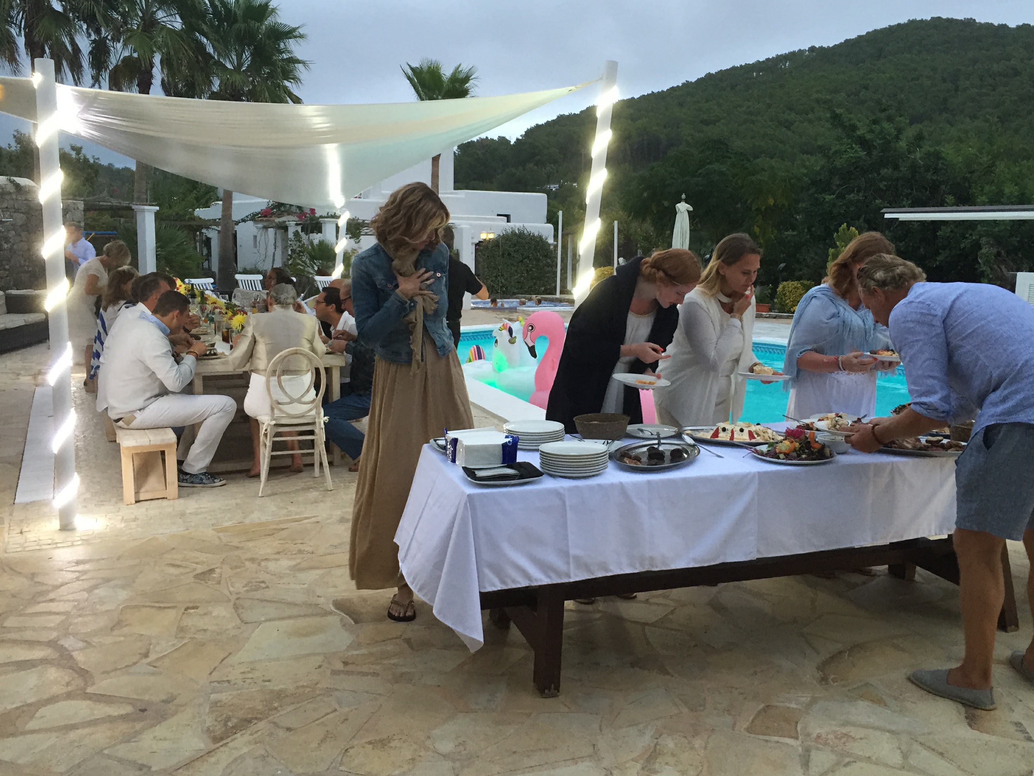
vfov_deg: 44.1
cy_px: 362
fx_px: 956
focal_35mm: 32
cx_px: 566
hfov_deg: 56.7
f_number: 2.2
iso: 100
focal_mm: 4.15
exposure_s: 1/30
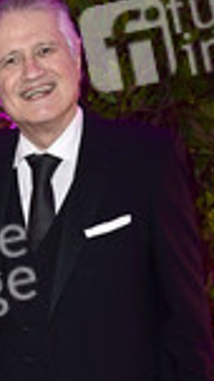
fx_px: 837
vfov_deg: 24.1
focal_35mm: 83
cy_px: 411
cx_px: -20
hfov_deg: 14.3
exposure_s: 1/80
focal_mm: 30
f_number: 5.6
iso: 2000
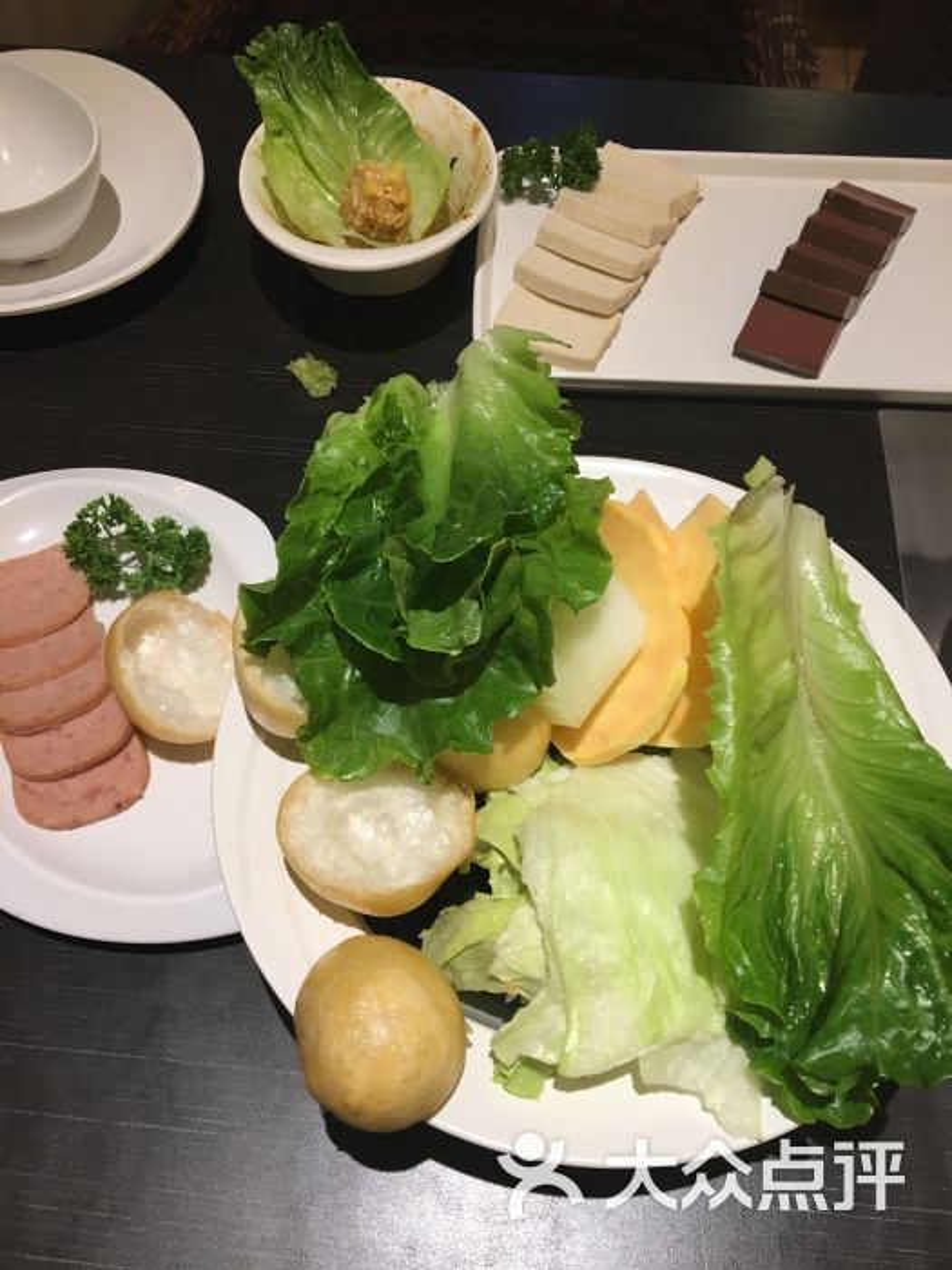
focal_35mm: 29
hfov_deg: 48.2
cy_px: 635
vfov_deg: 61.7
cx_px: 476
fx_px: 1063
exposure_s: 1/33
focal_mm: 4.15
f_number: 2.2
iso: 64
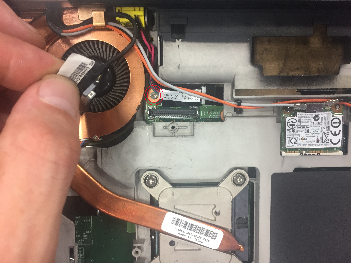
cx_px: 176
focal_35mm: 29
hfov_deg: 61.7
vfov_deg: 48.2
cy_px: 132
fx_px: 294
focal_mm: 4.15
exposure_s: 1/33
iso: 125
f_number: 2.2
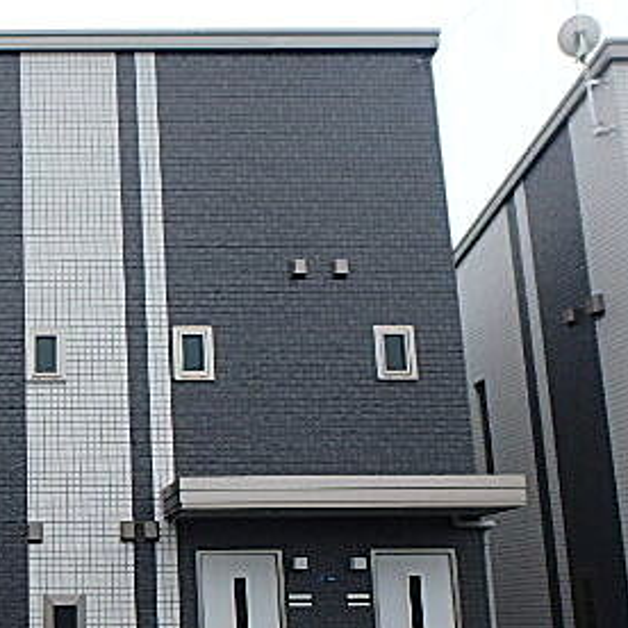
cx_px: -7
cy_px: 471
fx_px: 883
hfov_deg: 35.3
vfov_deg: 38.2
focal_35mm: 43
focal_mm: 3.7
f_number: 3.5
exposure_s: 1/640
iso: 125
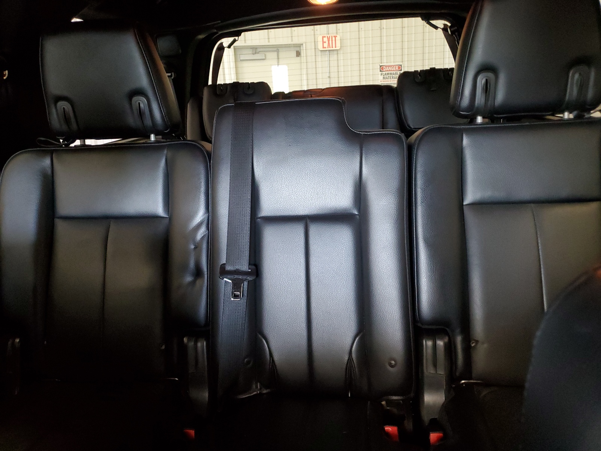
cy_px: 226
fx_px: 451
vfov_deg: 53.1
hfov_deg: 67.3
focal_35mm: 26
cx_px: 300
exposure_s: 1/60.2
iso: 359
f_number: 1.5
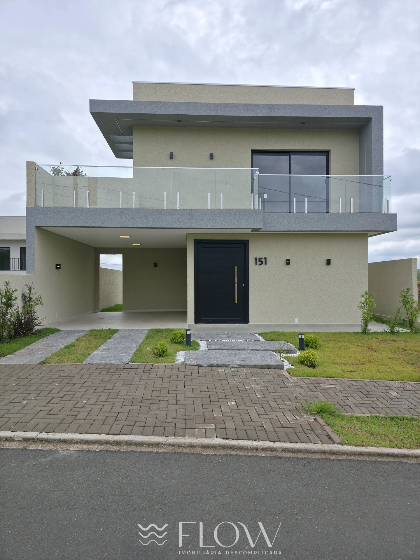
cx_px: 210
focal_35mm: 23
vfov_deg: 73.9
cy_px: 280
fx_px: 372
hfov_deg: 58.9
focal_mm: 6.3
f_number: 1.7
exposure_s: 1/3818
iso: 40
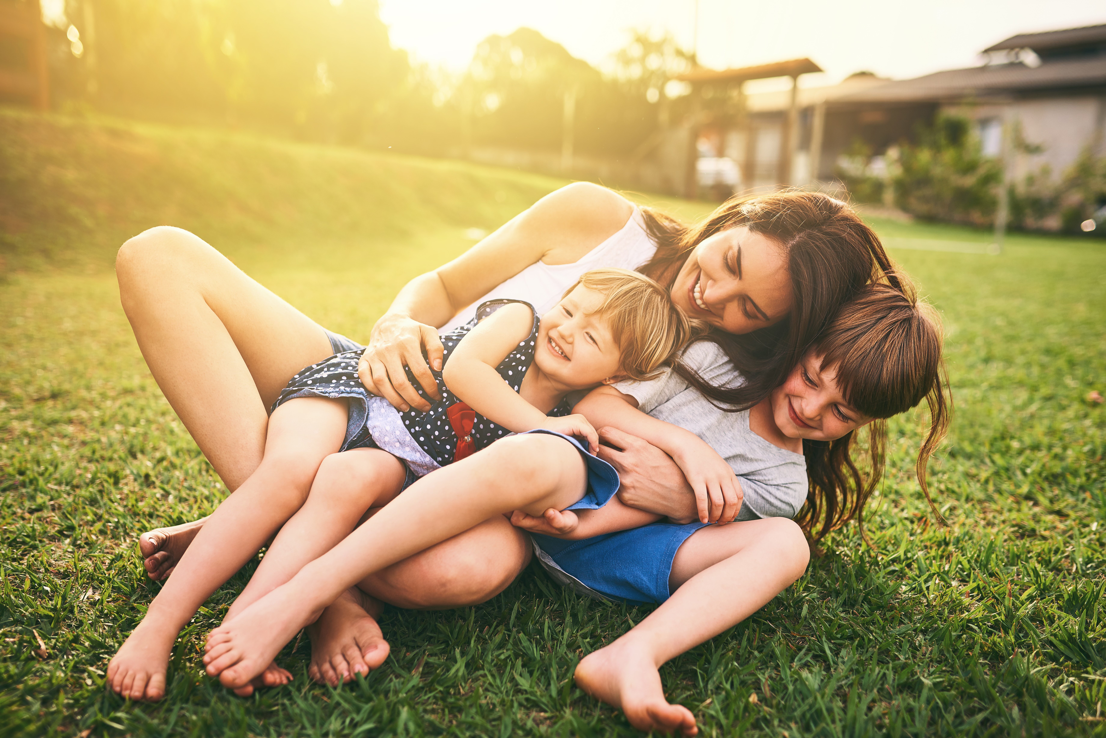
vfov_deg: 37.9
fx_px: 1076
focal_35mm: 35
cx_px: 553
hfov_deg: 54.4
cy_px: 369
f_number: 2.2
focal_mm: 35
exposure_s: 1/1600
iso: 200
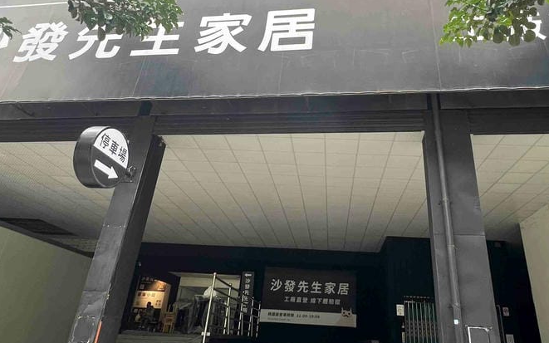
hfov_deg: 72.0
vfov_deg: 48.9
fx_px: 374
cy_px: 131
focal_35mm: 25
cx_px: 321
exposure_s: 1/99
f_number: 1.8
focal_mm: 1.57
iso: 100
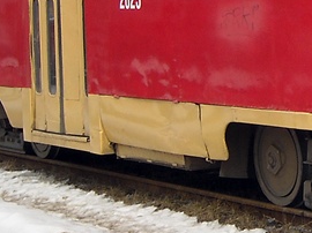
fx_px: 1504
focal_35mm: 167
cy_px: -21
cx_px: 443
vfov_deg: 8.8
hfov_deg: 11.4
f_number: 6.1
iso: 64
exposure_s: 1/141
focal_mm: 7.1
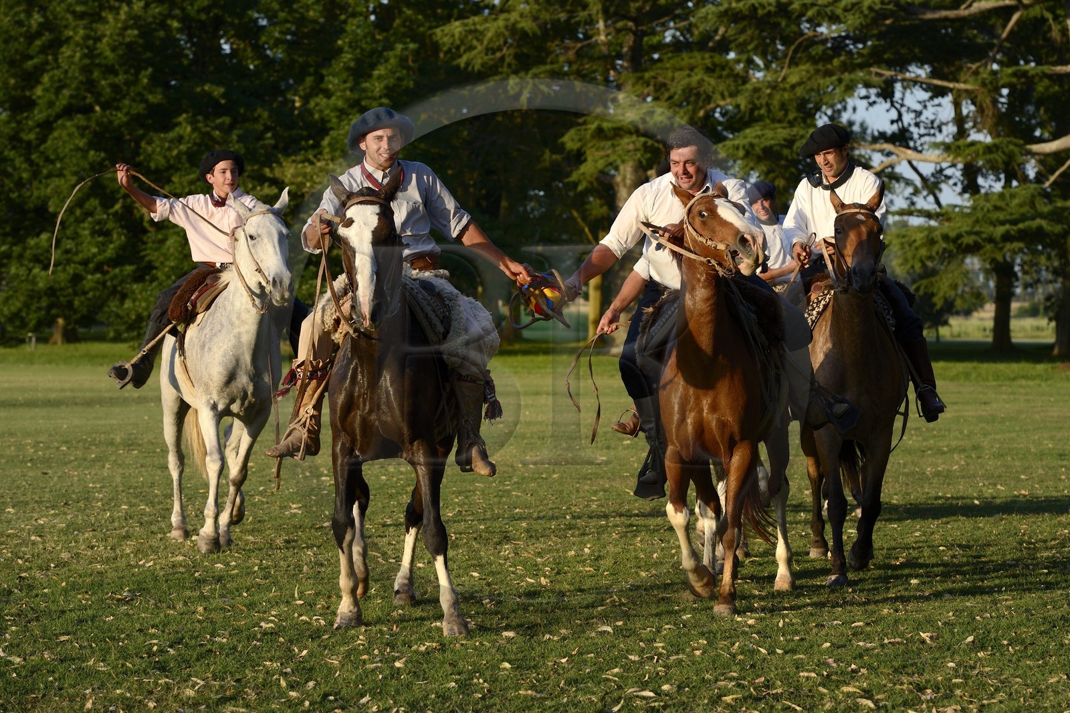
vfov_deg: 11.0
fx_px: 3714
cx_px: 535
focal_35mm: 125
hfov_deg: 16.4
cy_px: 356
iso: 400
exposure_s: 1/500
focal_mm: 125
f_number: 7.1
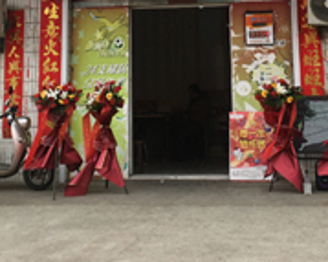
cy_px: -58
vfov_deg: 18.3
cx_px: 187
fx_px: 766
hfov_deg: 24.1
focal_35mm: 79
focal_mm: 4.15
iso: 25
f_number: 2.2
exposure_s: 1/769
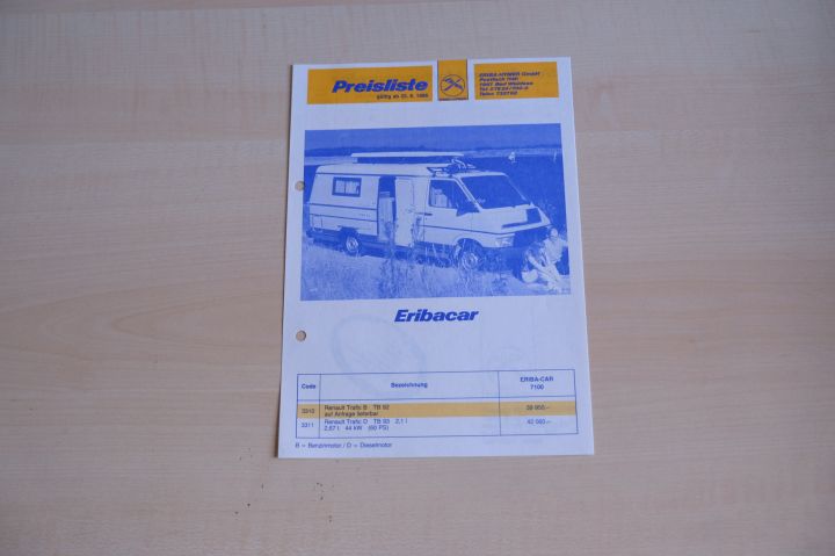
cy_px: 278
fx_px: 927
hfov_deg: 48.5
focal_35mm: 40
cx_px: 418
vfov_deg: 33.4
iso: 320
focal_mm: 26.5
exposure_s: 1/60
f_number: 3.2
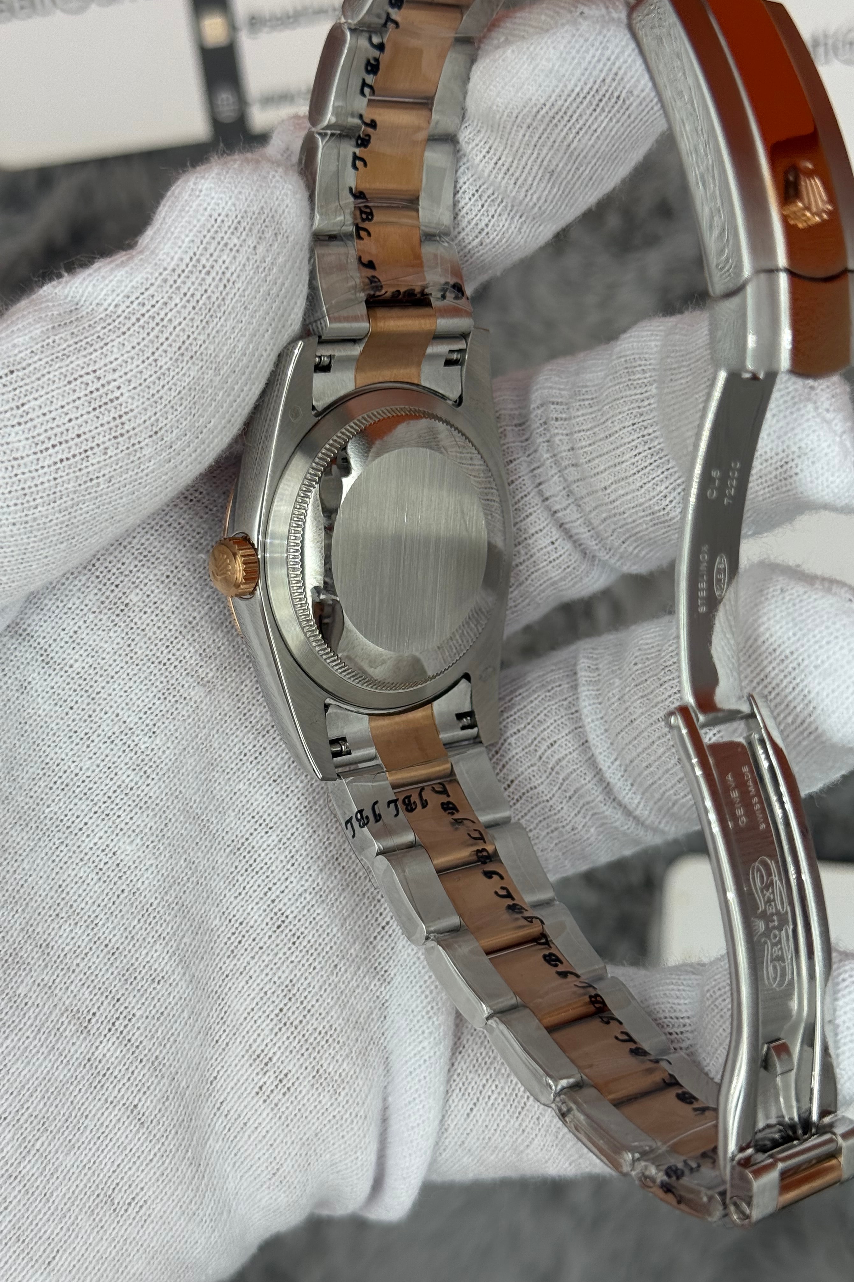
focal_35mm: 50
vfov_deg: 39.6
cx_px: 385
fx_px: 1779
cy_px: 641
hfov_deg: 27.0
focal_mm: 6.76
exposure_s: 1/1000
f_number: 1.78
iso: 64
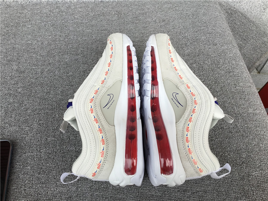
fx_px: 240
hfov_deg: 58.4
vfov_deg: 45.4
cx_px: 134
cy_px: 100
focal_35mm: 31
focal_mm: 3.3
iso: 25
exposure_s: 1/101
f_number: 2.4
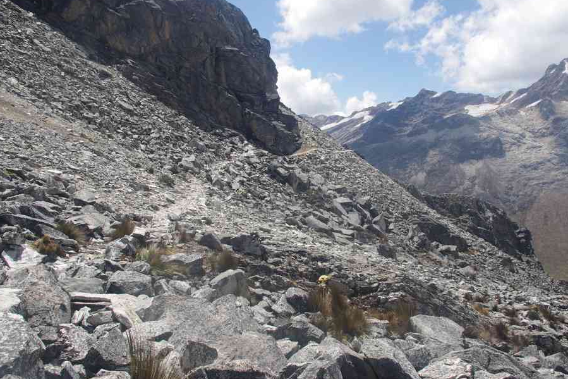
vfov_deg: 43.6
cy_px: 182
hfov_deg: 61.9
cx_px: 299
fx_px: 473
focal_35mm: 30
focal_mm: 18
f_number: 11
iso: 200
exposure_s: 1/100
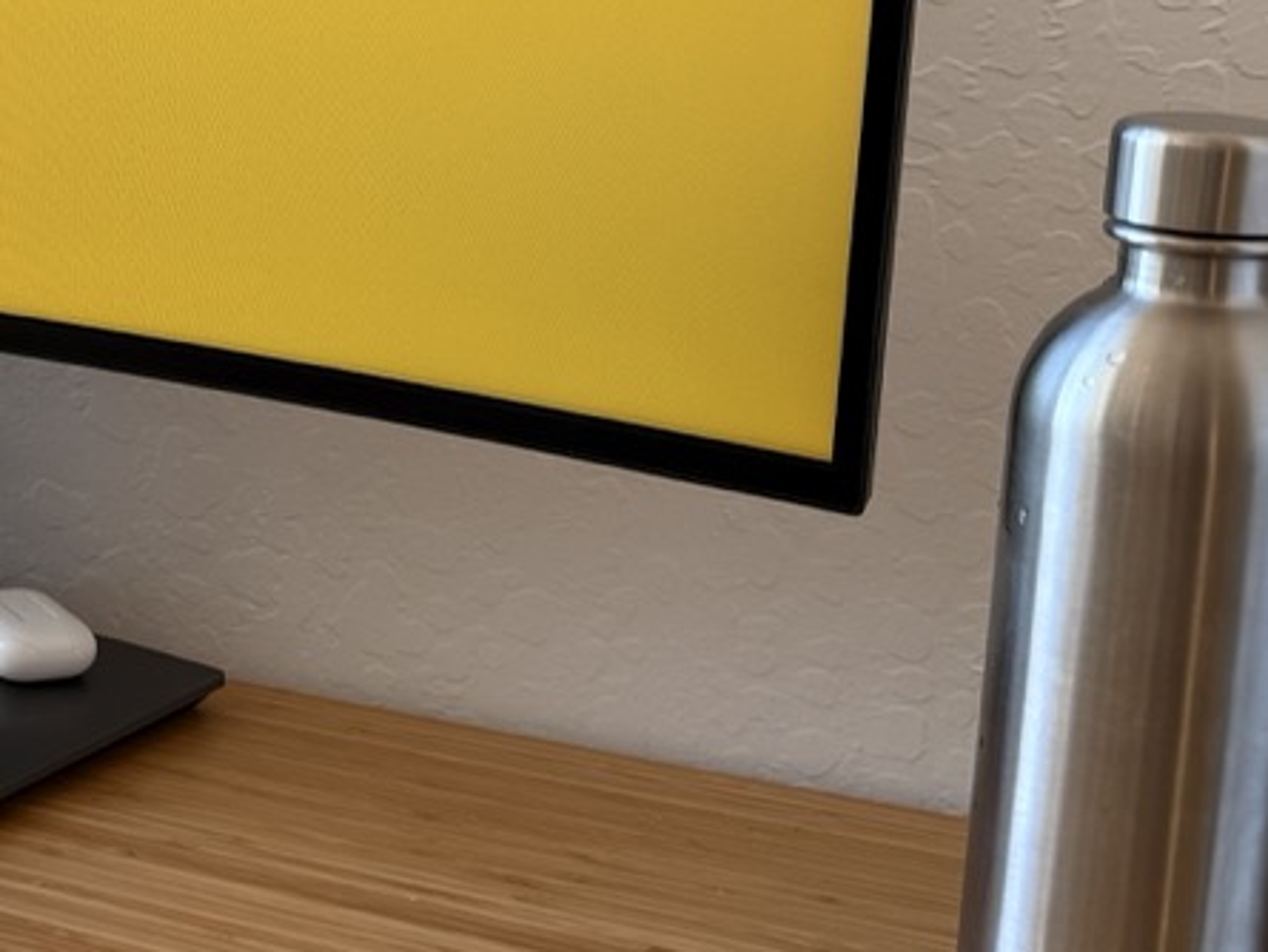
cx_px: -274
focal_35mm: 69
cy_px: 194
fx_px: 2528
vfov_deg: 21.1
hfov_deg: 25.2
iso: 50
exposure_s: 1/121
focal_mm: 6.76
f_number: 1.78
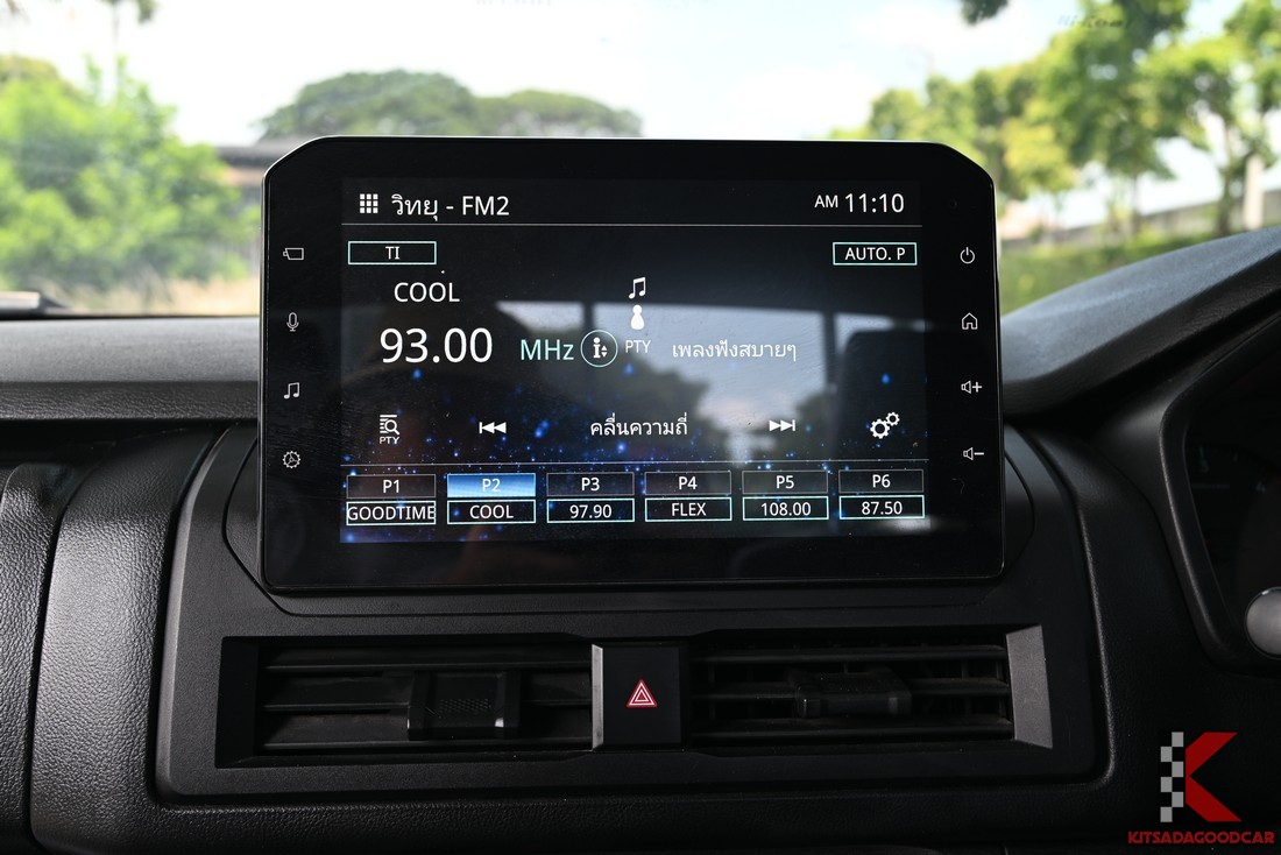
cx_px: 640
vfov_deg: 41.1
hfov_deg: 58.7
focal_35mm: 32
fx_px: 1139
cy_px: 428
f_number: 5.6
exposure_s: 1/30
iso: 100
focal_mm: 32
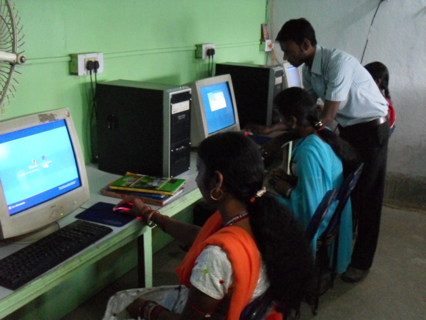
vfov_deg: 37.7
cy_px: 160
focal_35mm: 38
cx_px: 213
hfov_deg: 49.0
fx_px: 468
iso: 400
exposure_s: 1/15
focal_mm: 6.3
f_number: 2.8
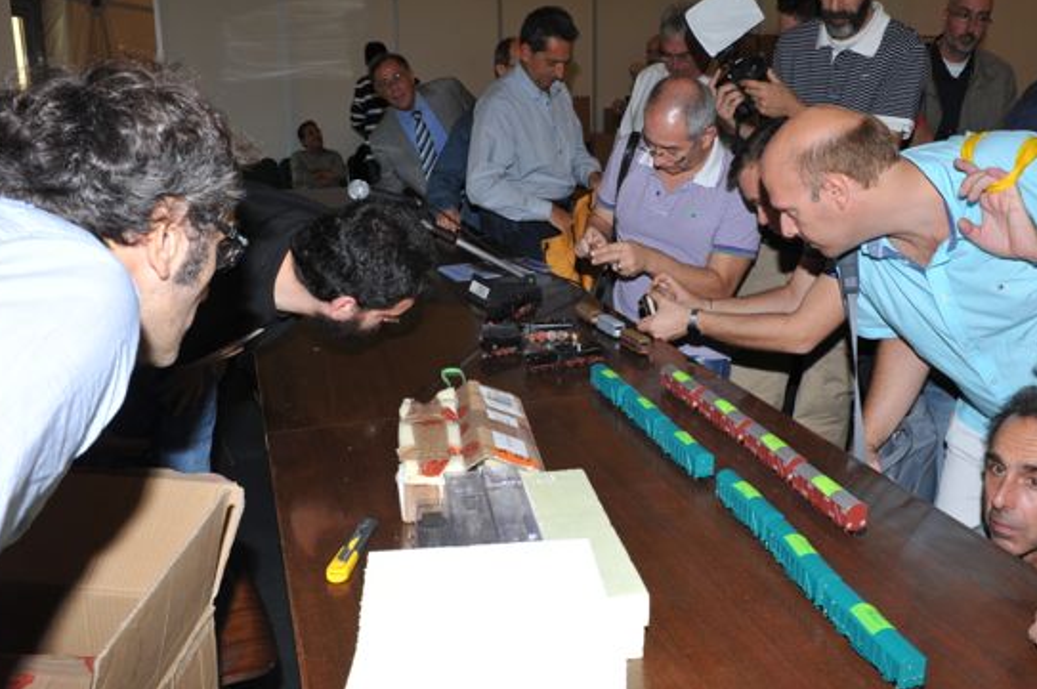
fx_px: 950
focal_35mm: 33
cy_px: 303
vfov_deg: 39.8
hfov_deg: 57.1
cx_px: 582
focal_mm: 28
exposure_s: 1/50
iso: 400
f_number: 13
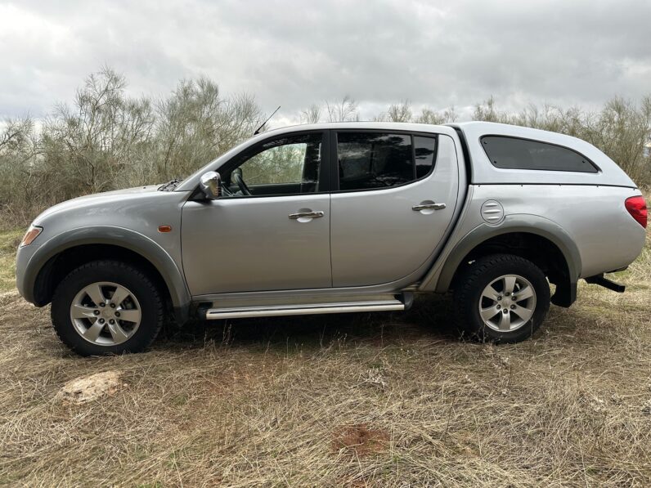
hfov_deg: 71.6
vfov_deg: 56.8
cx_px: 326
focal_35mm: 24
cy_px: 244
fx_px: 451
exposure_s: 1/508
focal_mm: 6.86
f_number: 1.78
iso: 80
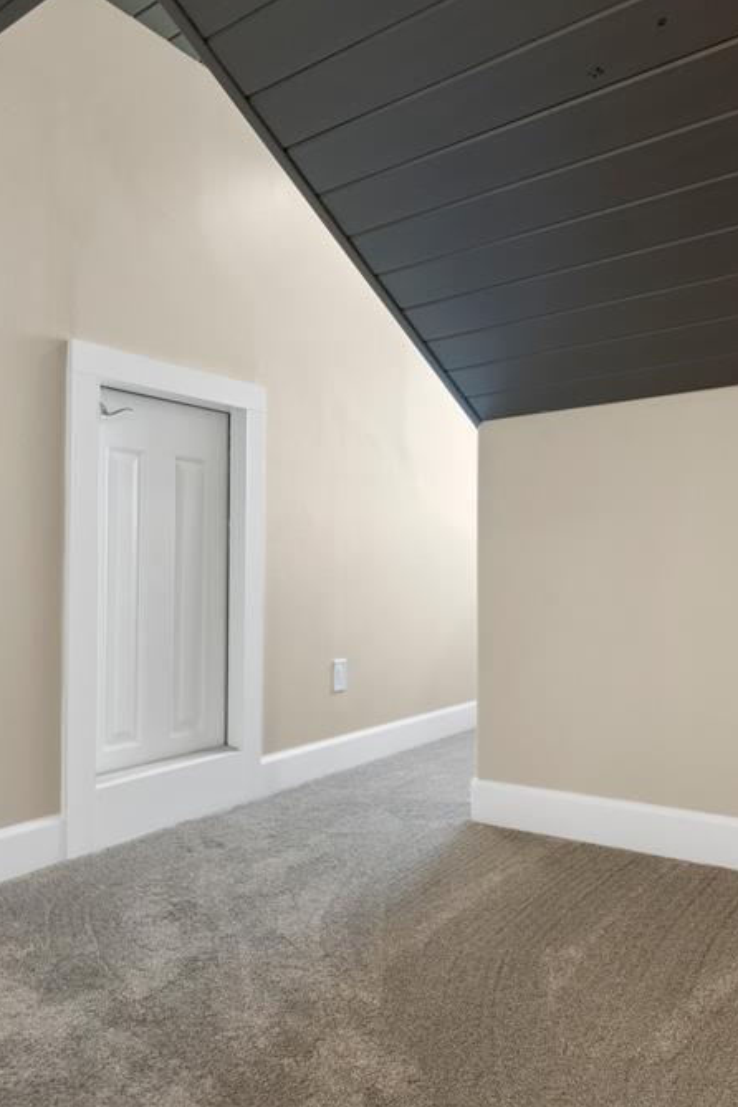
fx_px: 799
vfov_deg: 69.4
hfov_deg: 49.5
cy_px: 548
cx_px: 361
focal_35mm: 26
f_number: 8
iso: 400
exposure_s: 1/2
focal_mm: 17
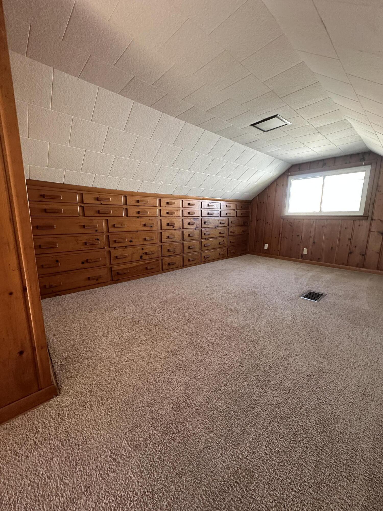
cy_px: 256
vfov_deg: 102.1
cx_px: 192
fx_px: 207
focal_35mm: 14
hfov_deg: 85.7
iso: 200
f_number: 2.2
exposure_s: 1/99
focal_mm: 2.22
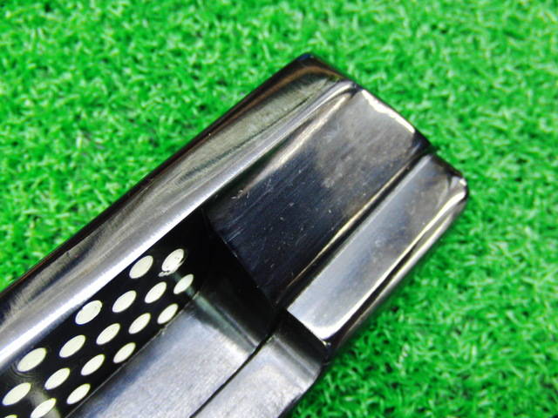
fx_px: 596
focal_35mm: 37
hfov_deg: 50.1
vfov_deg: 38.7
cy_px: 209
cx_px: 279
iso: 400
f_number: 3.6
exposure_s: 1/15
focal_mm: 6.42
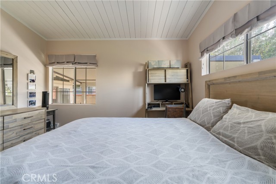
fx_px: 123
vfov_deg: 73.7
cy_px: 92
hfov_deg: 96.8
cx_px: 138
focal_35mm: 16
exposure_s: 1/20
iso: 200
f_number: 5
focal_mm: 16
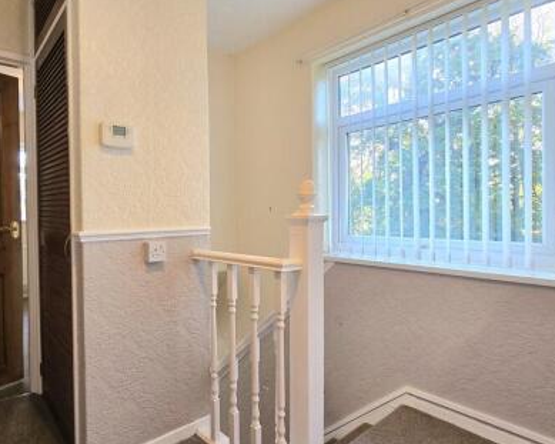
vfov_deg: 70.8
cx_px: 205
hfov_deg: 81.6
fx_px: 312
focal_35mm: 19
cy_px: 211
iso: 100
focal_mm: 2.2
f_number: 2.2
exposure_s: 1/50.3
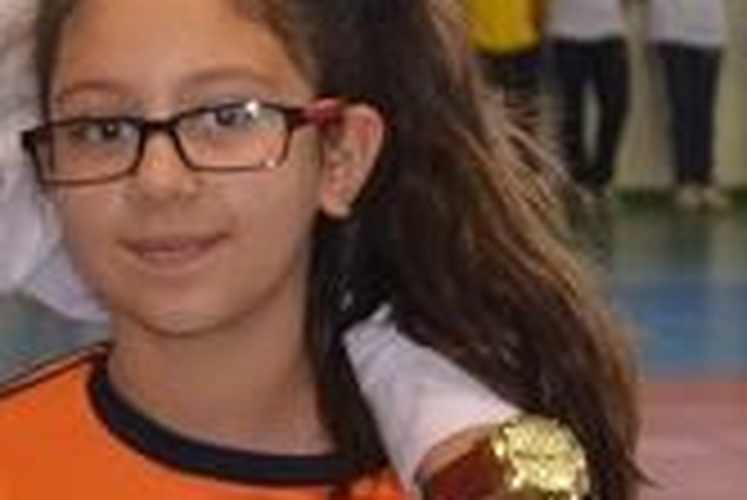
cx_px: -338
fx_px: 4154
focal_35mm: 200
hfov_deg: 10.0
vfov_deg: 6.9
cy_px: 471
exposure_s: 1/60
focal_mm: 24
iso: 450
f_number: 3.8
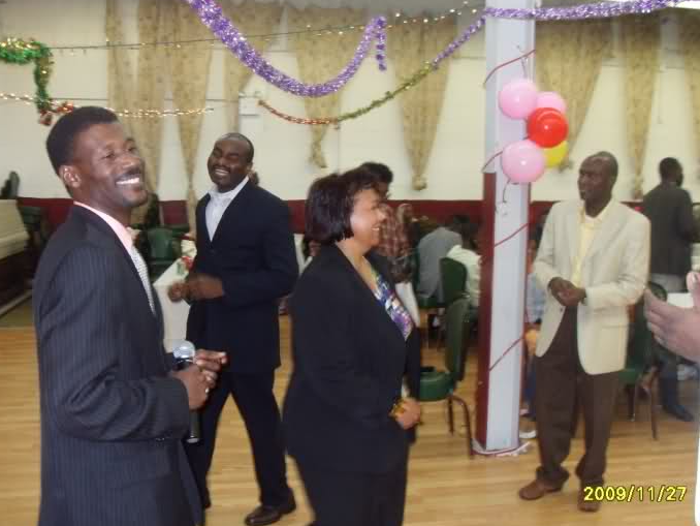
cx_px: 361
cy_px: 270
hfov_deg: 50.1
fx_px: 748
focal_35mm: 37
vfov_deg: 38.7
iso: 200
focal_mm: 6.3
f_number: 2.8
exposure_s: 1/45
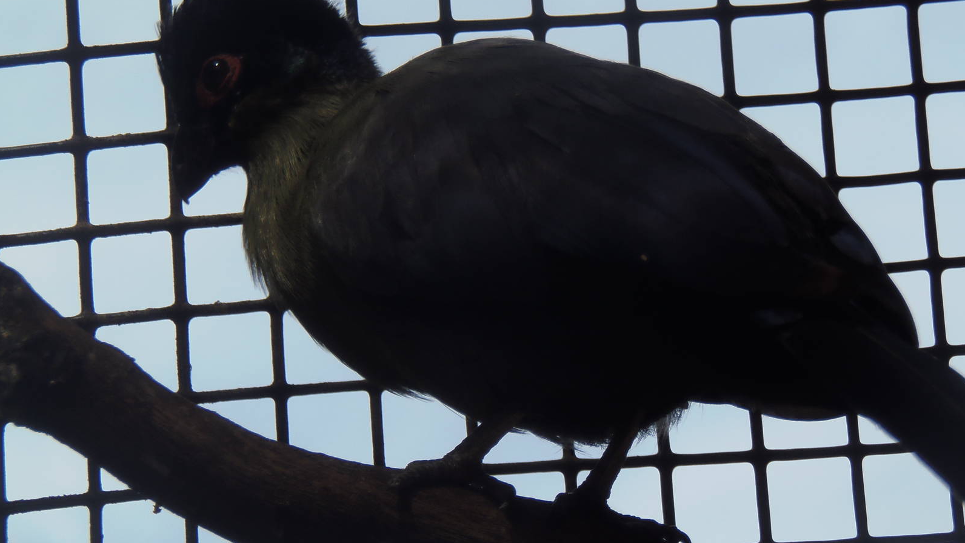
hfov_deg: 9.3
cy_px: 199
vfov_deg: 5.3
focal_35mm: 231
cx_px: 483
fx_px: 5912
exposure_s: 1/400
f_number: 5
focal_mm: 39.2
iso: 64
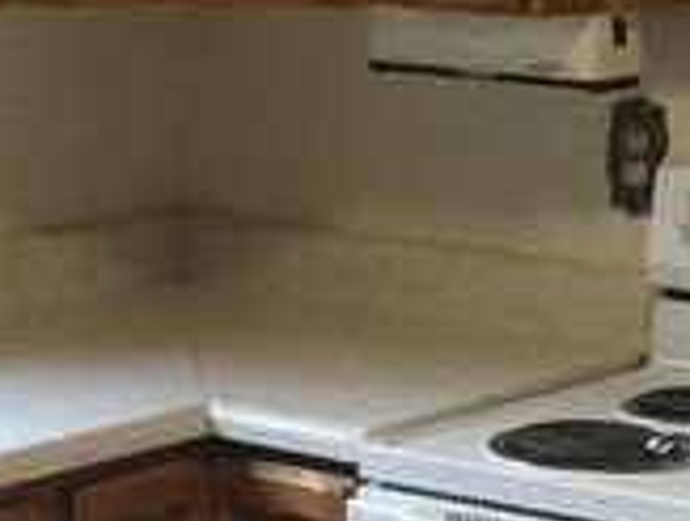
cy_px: 343
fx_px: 2837
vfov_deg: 10.5
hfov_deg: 13.8
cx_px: 504
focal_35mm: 142
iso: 40
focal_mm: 4.15
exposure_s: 1/30
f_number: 2.2
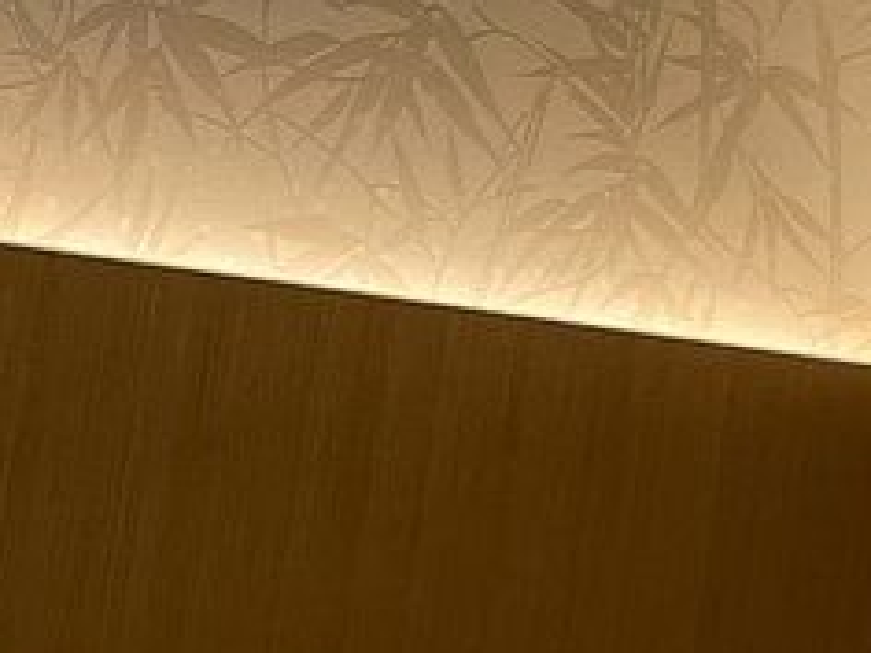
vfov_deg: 8.4
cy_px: -542
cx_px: -133
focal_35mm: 169
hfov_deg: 11.5
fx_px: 4252
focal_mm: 4.2
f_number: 1.6
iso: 64
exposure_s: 1/60
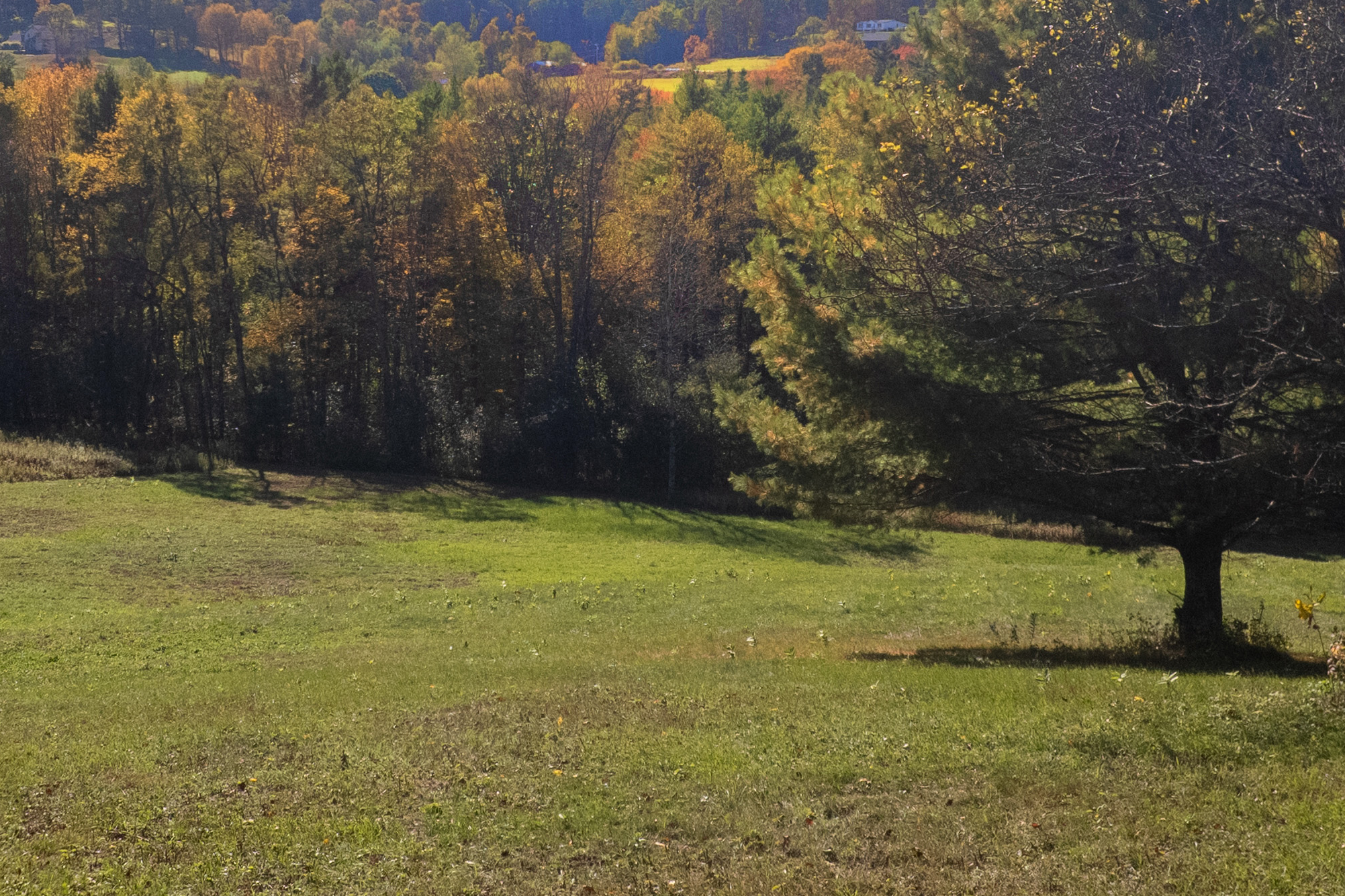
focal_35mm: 60
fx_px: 2241
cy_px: 148
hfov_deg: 33.3
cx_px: 538
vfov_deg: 22.2
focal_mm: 8.38
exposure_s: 1/350
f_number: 2.8
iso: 120
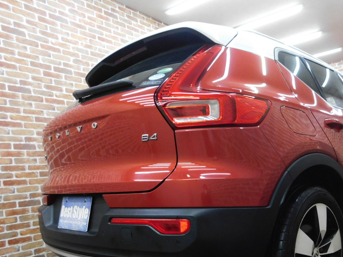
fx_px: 327
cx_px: 234
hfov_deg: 54.0
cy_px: 178
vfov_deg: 42.2
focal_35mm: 33
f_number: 3
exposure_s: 1/30
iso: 320
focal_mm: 4
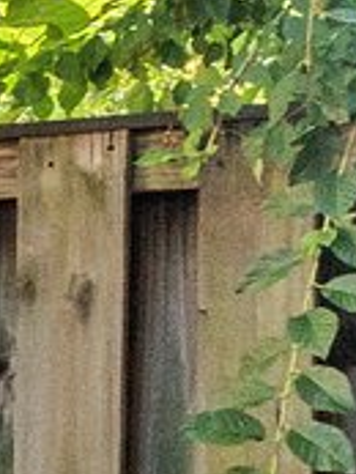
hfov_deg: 4.9
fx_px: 2493
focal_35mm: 182
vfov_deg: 10.7
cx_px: -1887
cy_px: 527
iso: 500
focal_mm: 16
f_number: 10
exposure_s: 1/125
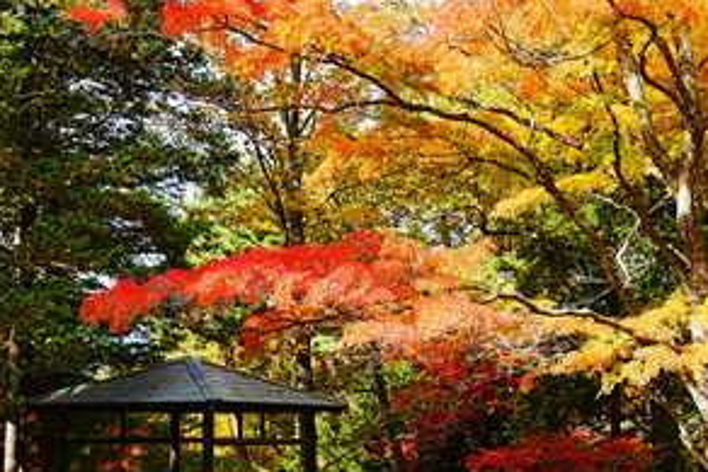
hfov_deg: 41.1
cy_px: 318
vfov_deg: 27.9
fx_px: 944
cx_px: 322
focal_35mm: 48
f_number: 6.3
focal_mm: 35
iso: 100
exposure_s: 1/100
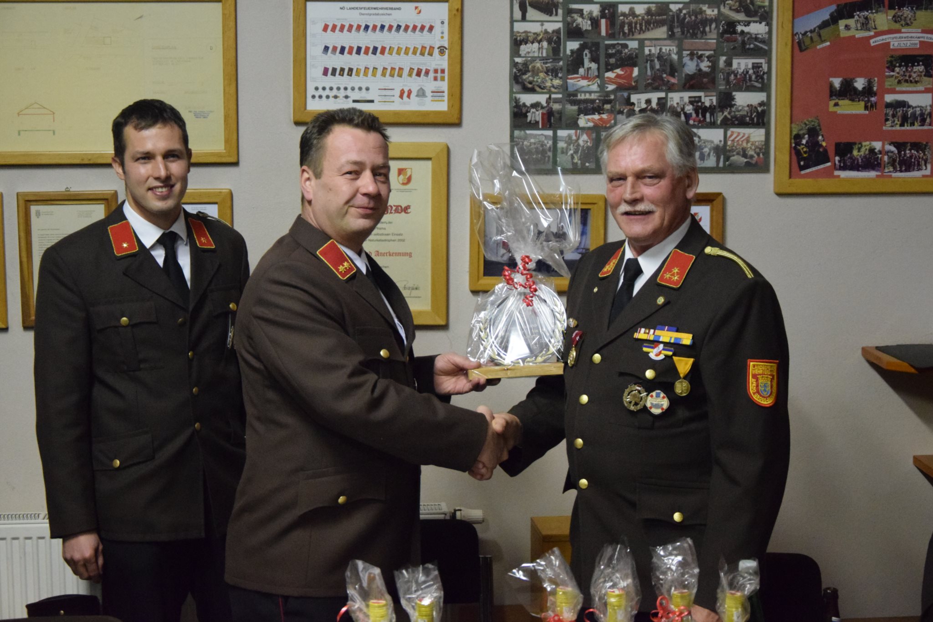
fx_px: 1866
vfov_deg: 18.9
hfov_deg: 28.1
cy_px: 311
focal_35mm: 72
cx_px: 466
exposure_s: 1/60
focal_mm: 48
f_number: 4.8
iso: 6400
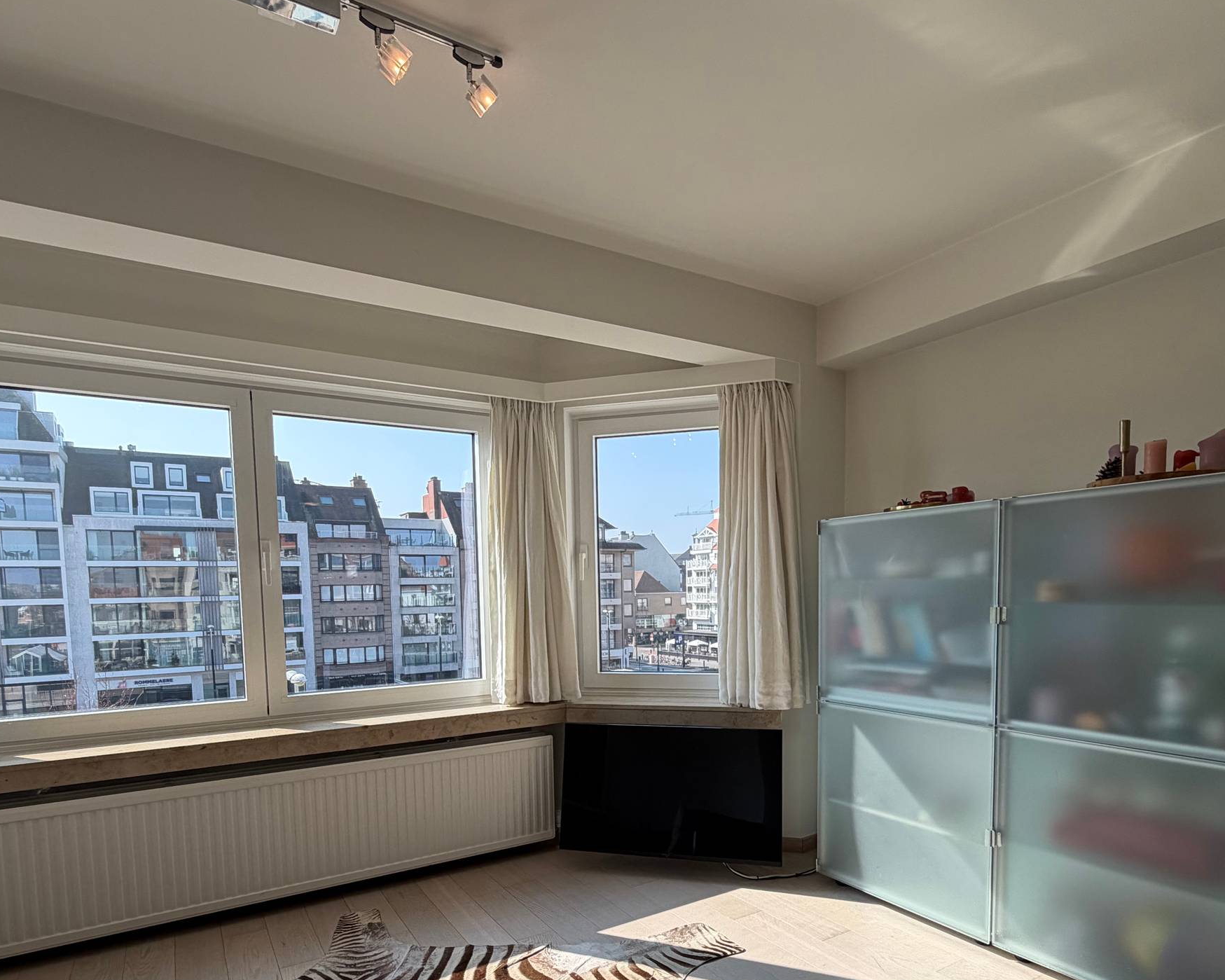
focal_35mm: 20
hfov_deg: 80.4
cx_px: 597
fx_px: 725
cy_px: 643
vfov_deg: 66.5
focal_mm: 2.22
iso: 50
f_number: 2.2
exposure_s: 1/502
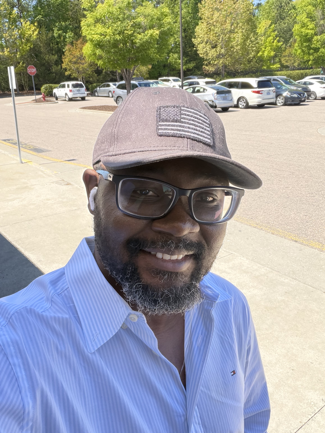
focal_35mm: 30
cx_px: 162
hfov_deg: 46.8
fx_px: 376
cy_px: 216
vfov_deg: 60.0
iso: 50
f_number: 1.9
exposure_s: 1/208
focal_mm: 2.71
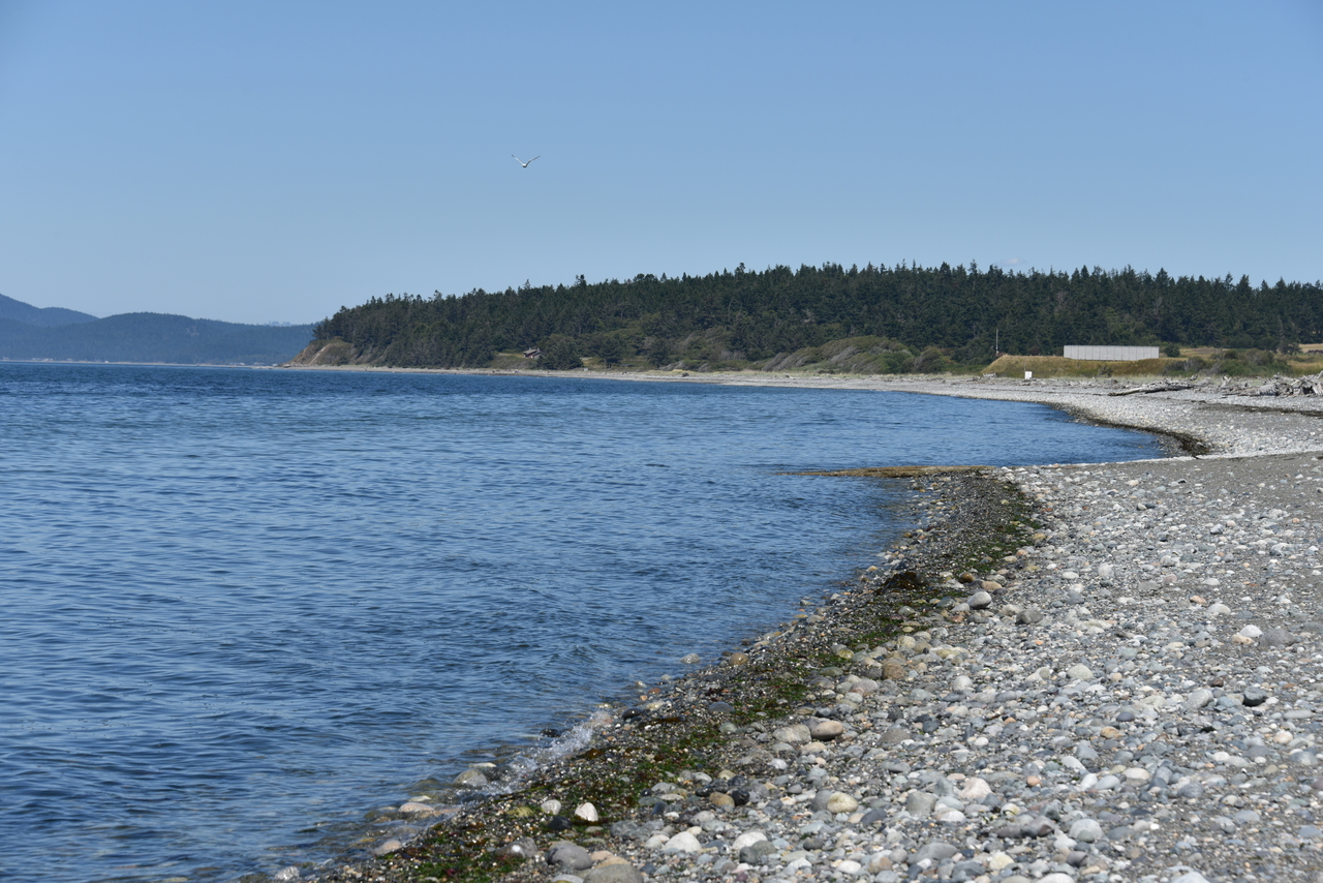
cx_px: 662
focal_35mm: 92
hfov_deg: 22.1
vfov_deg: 14.9
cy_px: 442
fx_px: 3382
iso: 100
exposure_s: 1/400
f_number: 10
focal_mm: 92
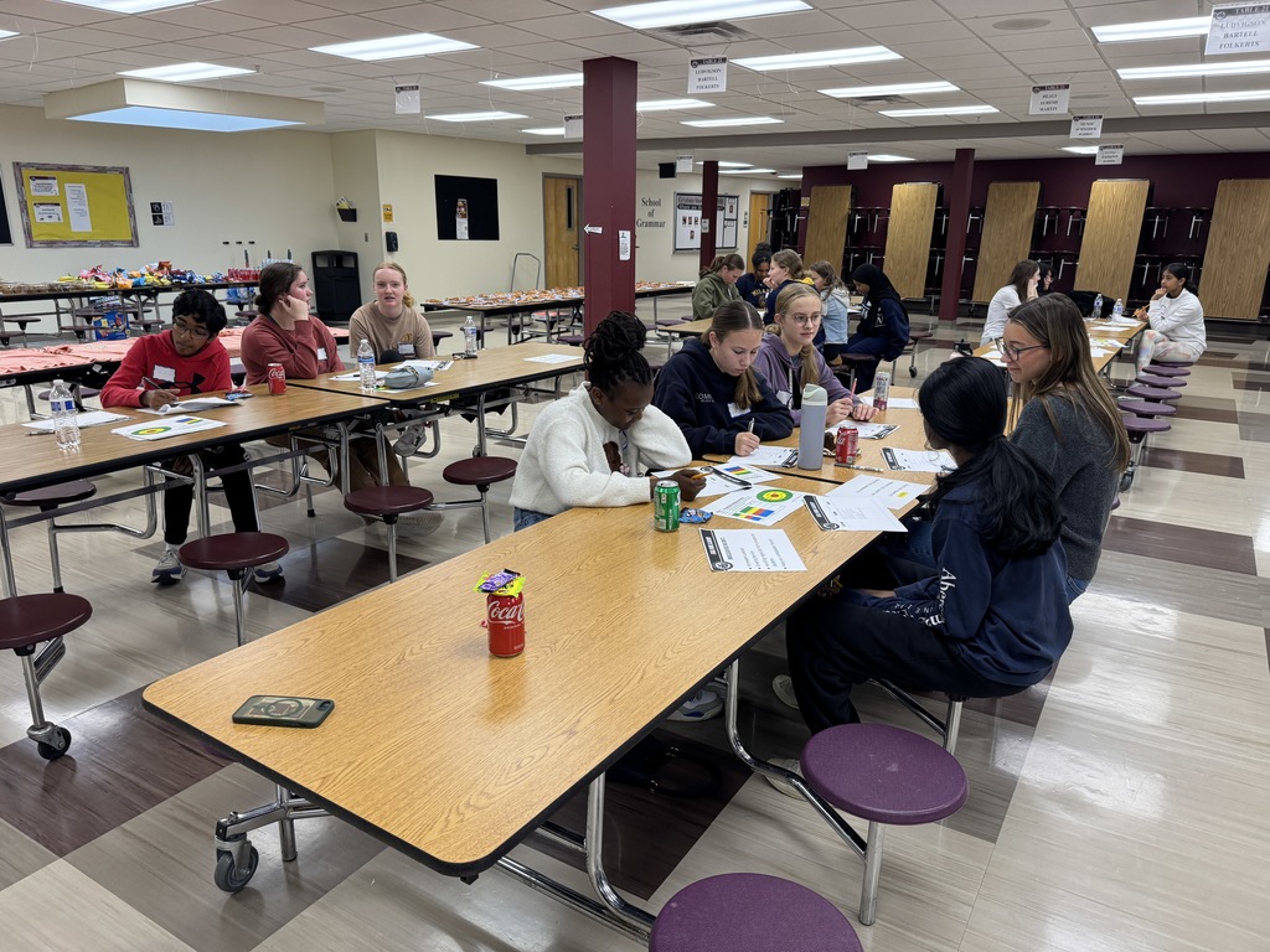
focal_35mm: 24
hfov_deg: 71.6
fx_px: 881
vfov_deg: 56.8
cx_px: 635
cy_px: 476
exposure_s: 1/121
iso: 160
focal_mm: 6.76
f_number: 1.78
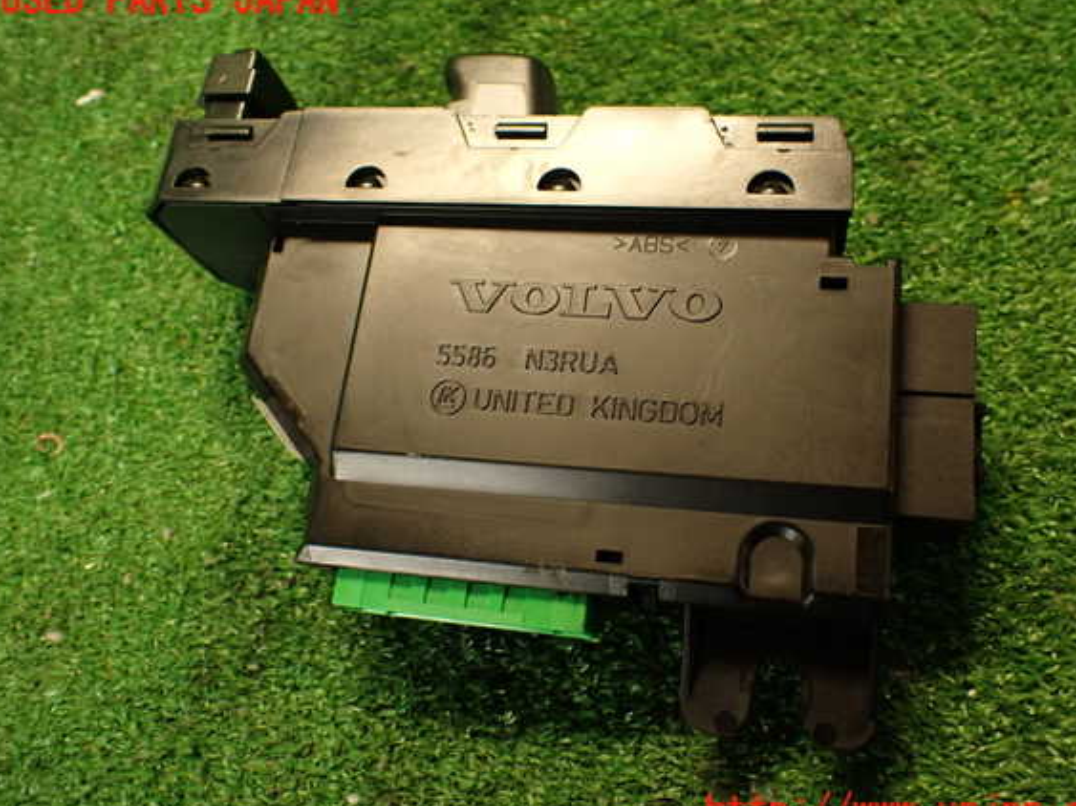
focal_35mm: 32
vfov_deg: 44.1
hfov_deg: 56.8
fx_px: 994
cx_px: 564
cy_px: 407
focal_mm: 5.4
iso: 250
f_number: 2.3
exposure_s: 1/30
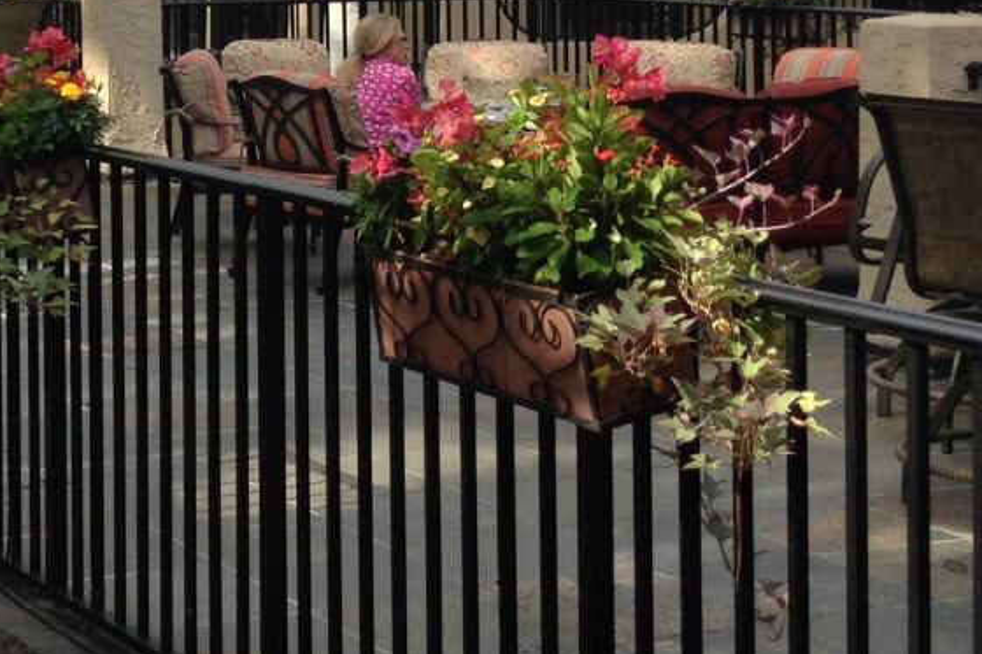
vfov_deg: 13.5
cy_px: 40
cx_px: 112
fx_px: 2727
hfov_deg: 20.0
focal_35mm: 100
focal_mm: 4.12
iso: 50
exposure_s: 1/861
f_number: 2.4
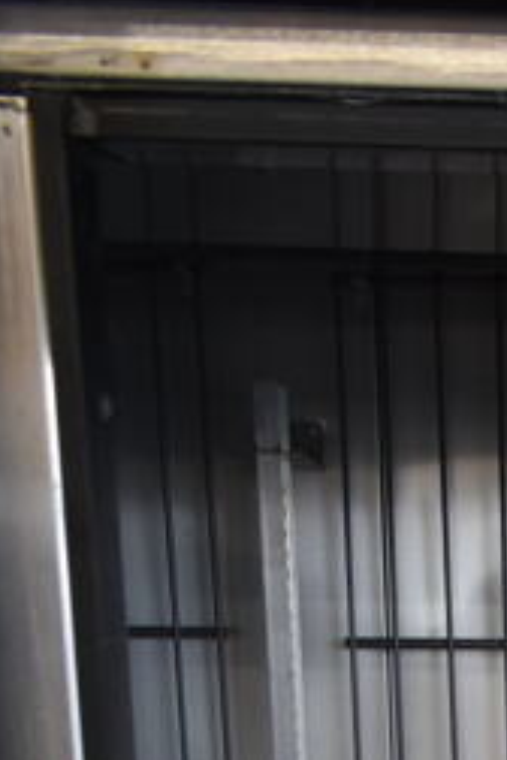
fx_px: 2070
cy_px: 1359
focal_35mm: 98
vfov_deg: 17.2
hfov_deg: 13.0
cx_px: 812
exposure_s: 1/30
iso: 450
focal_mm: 18
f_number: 3.5
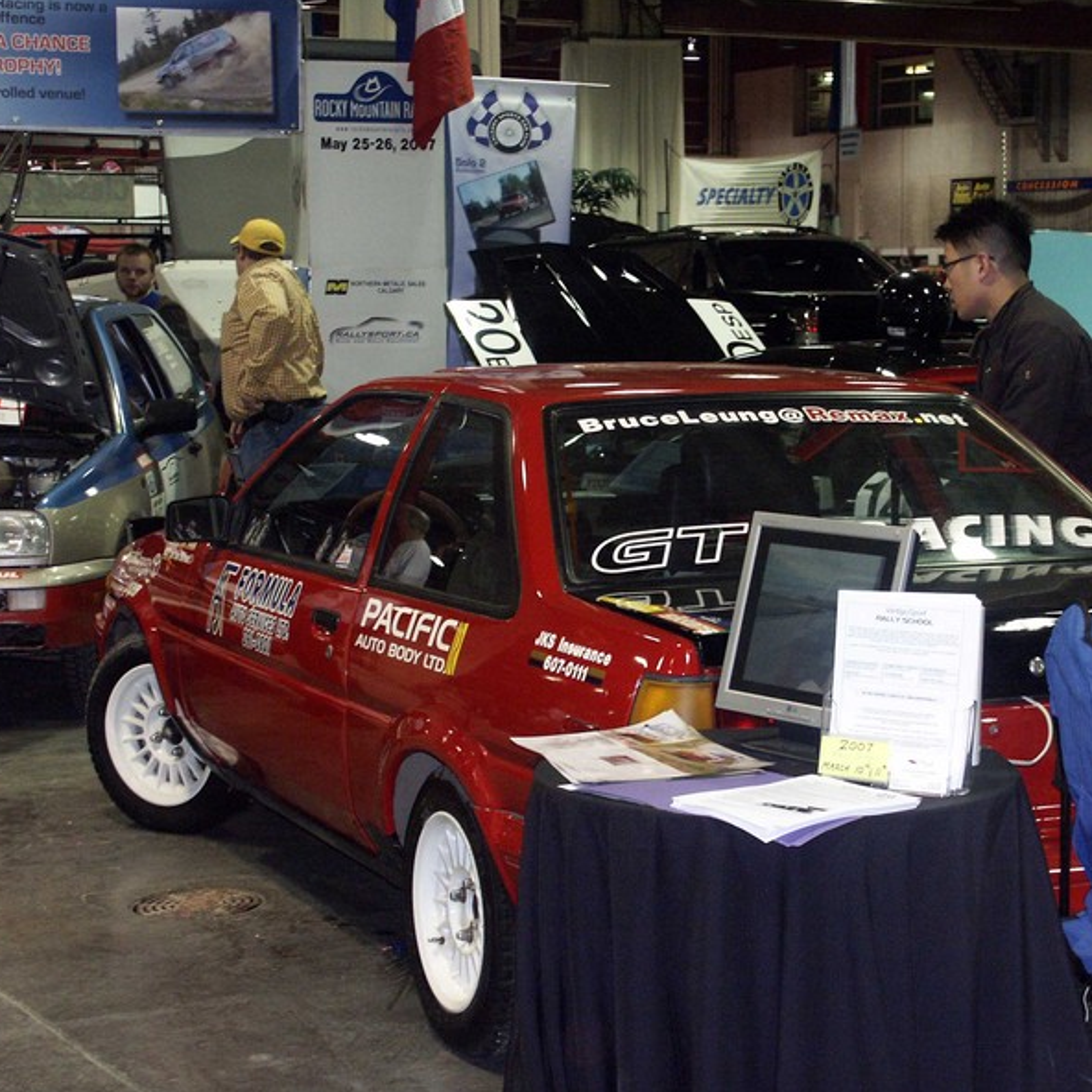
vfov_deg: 20.2
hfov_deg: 20.1
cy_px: 542
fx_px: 3069
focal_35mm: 86
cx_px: 681
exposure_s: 1/60
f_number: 3.5
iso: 200
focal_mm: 17.91
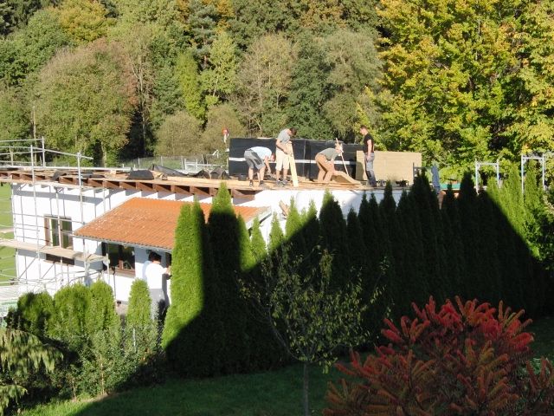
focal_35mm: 57
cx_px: 277
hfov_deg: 33.8
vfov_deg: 25.7
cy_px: 208
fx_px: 912
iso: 100
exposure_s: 1/400
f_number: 4.8
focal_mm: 10.1
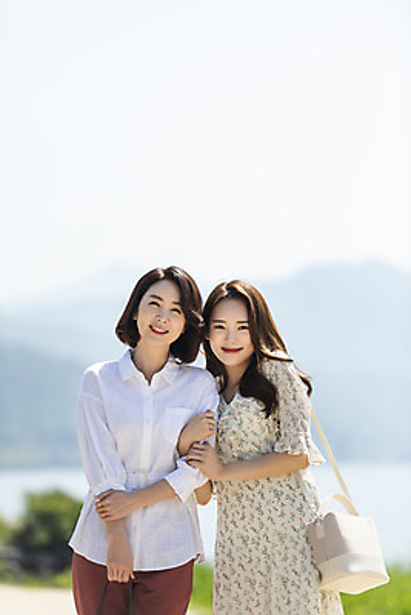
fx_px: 2652
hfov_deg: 8.9
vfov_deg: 13.2
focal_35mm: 155
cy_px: 308
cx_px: 206
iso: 100
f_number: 2.8
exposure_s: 1/2500
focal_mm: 155
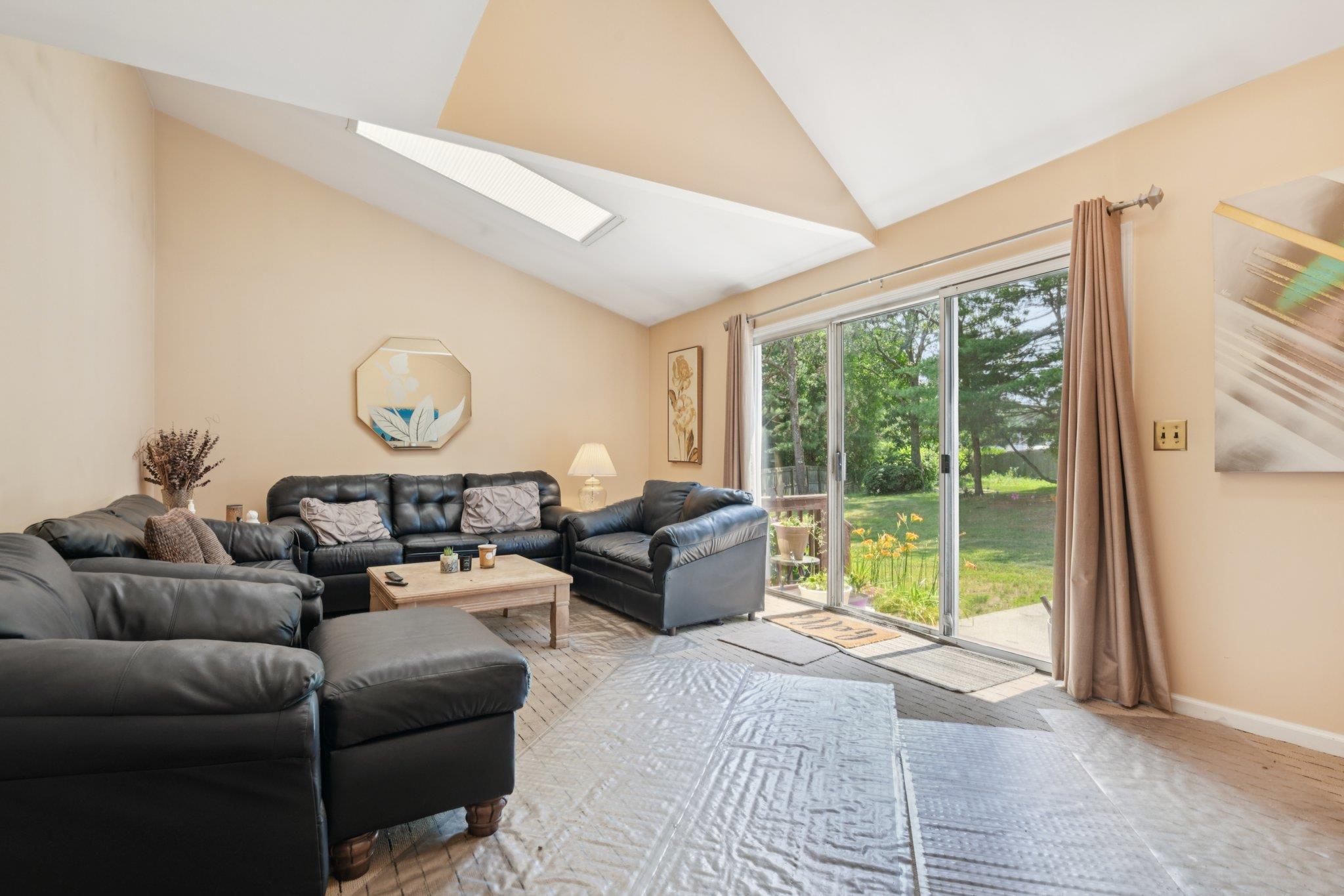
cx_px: 672
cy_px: 448
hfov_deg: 96.7
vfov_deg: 73.7
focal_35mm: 16
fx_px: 597
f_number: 8
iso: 320
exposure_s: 1/80
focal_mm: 16
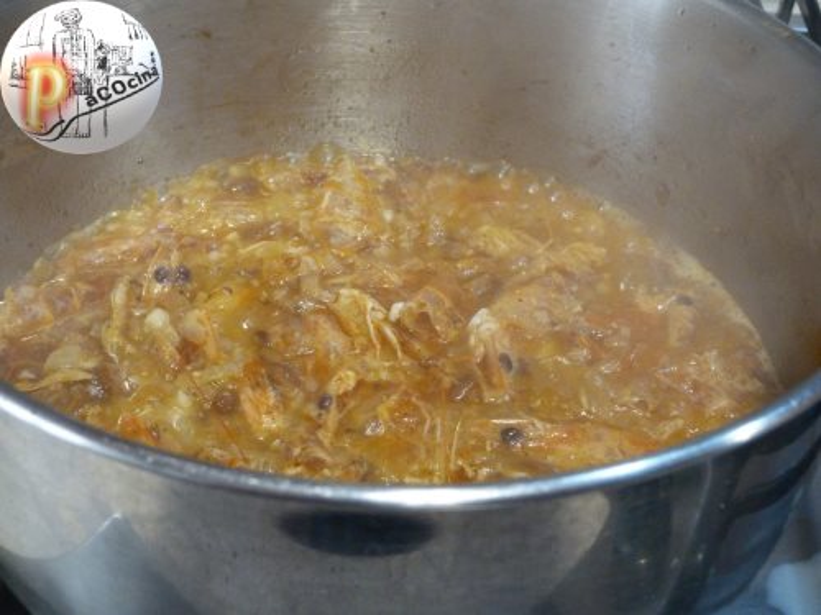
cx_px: 410
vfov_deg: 28.6
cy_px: 308
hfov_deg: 37.5
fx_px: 1210
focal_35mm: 51
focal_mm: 9.2
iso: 800
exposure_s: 1/30
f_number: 3.2
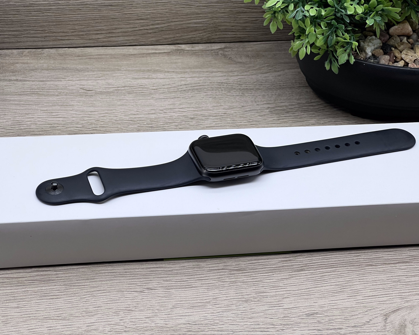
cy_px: 167
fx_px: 1004
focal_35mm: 81
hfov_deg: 23.6
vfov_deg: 18.9
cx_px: 205
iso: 40
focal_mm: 9
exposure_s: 1/99
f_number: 2.8
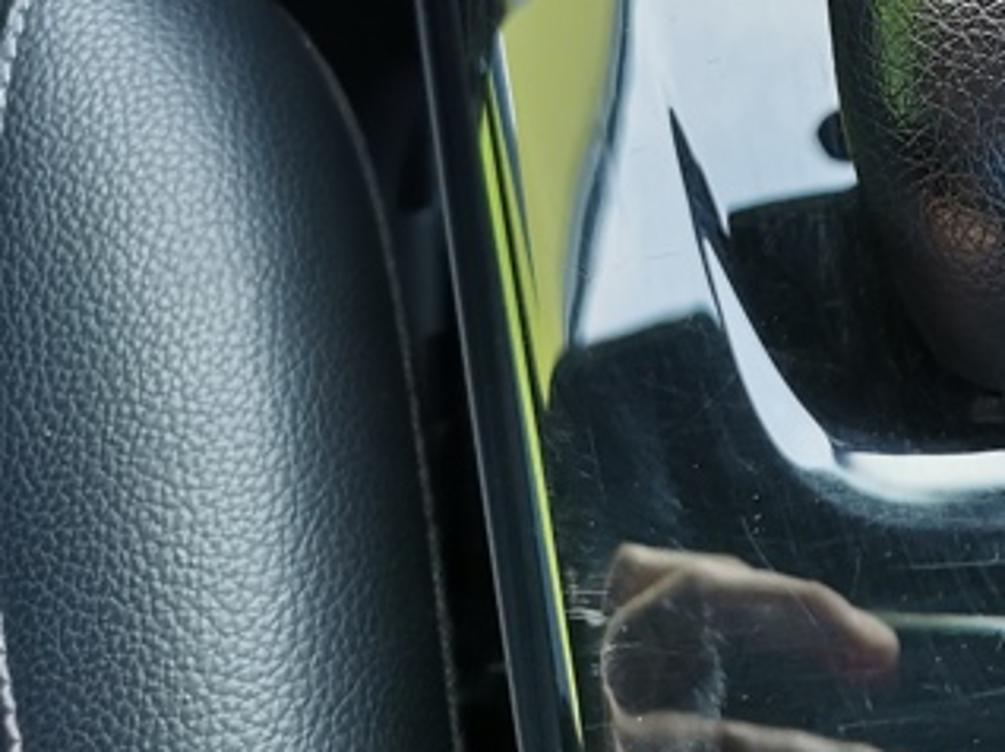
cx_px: 1214
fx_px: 1973
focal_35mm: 68
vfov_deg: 20.1
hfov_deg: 25.6
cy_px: -183
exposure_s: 1/100
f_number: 1.8
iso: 125
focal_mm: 5.58
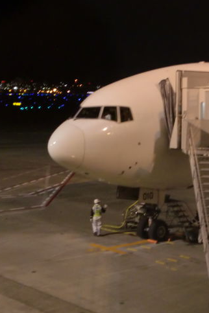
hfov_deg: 17.7
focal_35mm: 77
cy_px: 156
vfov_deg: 26.3
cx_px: 130
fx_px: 670
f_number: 3.6
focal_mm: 9.8
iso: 400
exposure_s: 1/6
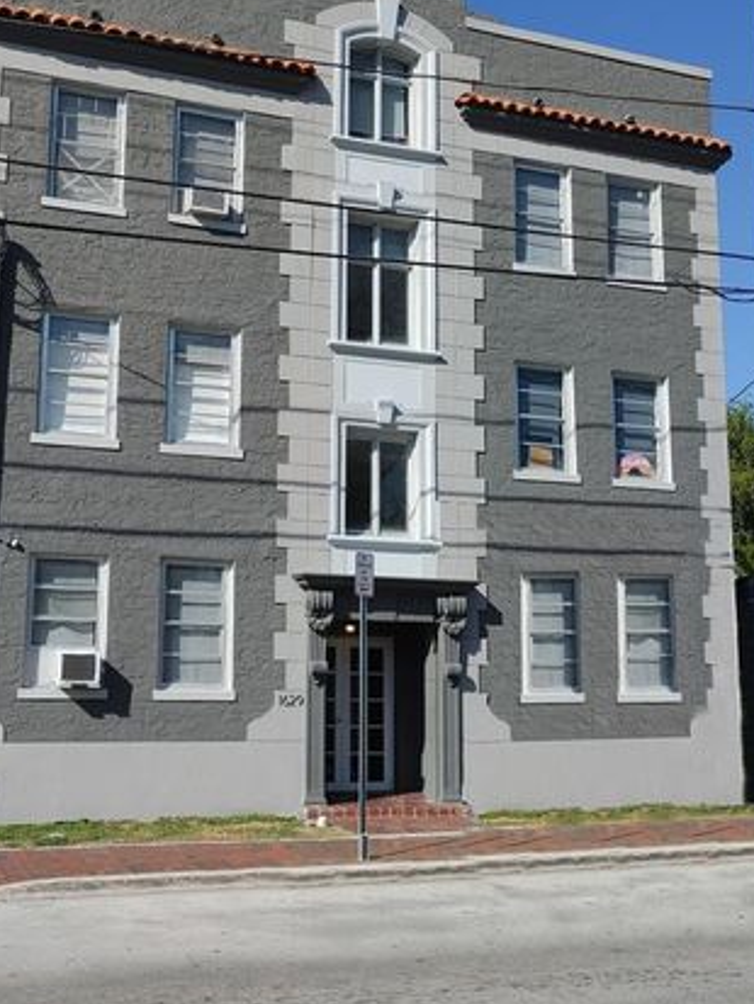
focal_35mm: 42
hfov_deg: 34.2
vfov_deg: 44.7
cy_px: 436
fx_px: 1219
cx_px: 285
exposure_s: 1/2703
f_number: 1.8
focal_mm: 5.58
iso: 50
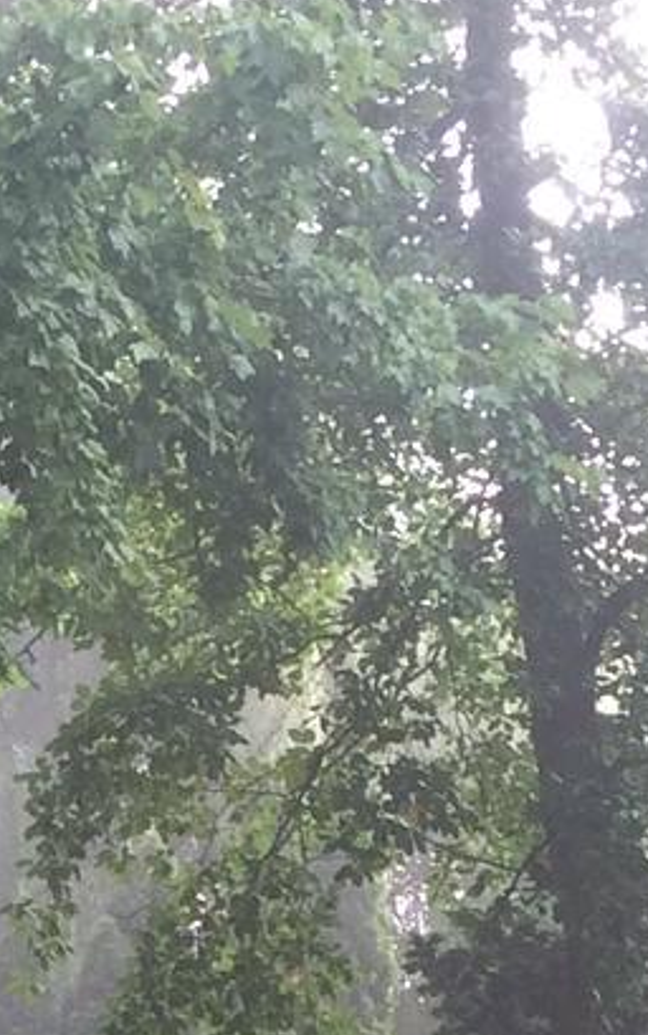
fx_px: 4347
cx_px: -129
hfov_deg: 8.4
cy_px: 1885
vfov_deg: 12.4
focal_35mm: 154
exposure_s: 1/60
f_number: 2.2
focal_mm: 4.15
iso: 40
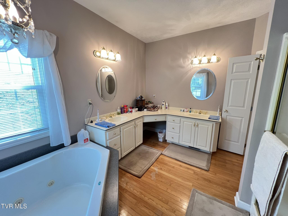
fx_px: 108
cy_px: 108
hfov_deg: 106.2
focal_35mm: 13
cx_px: 144
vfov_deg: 89.9
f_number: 1.8
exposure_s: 1/60
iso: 160
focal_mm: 1.57
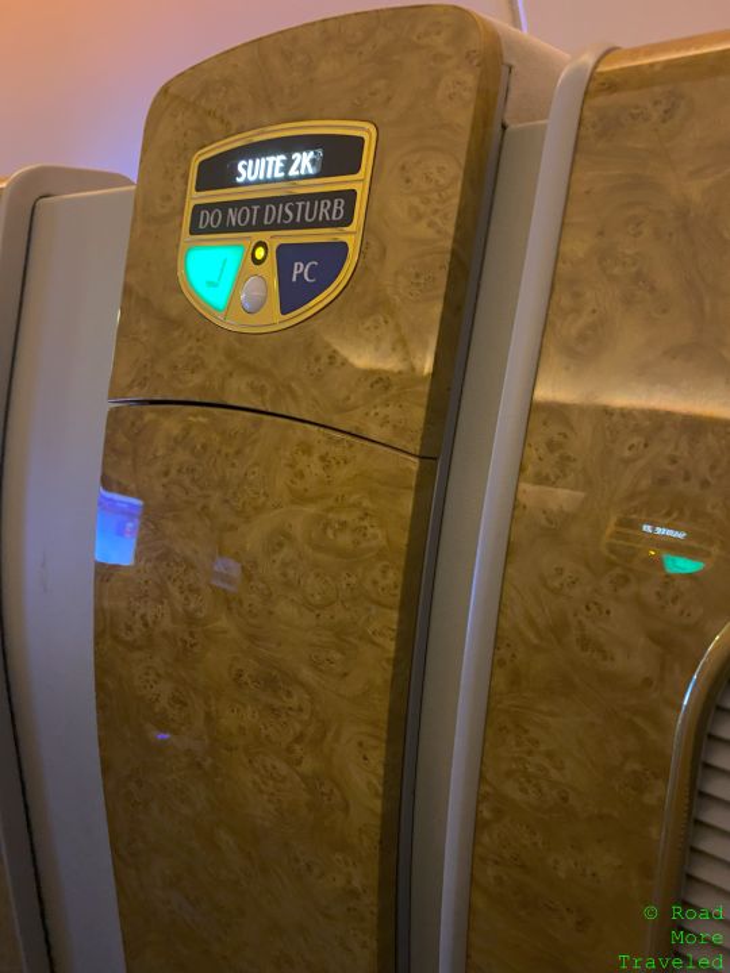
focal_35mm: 26
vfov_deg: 67.3
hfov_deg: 53.1
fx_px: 731
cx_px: 365
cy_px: 486
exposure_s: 1/25
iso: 1000
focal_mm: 4.25
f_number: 1.8
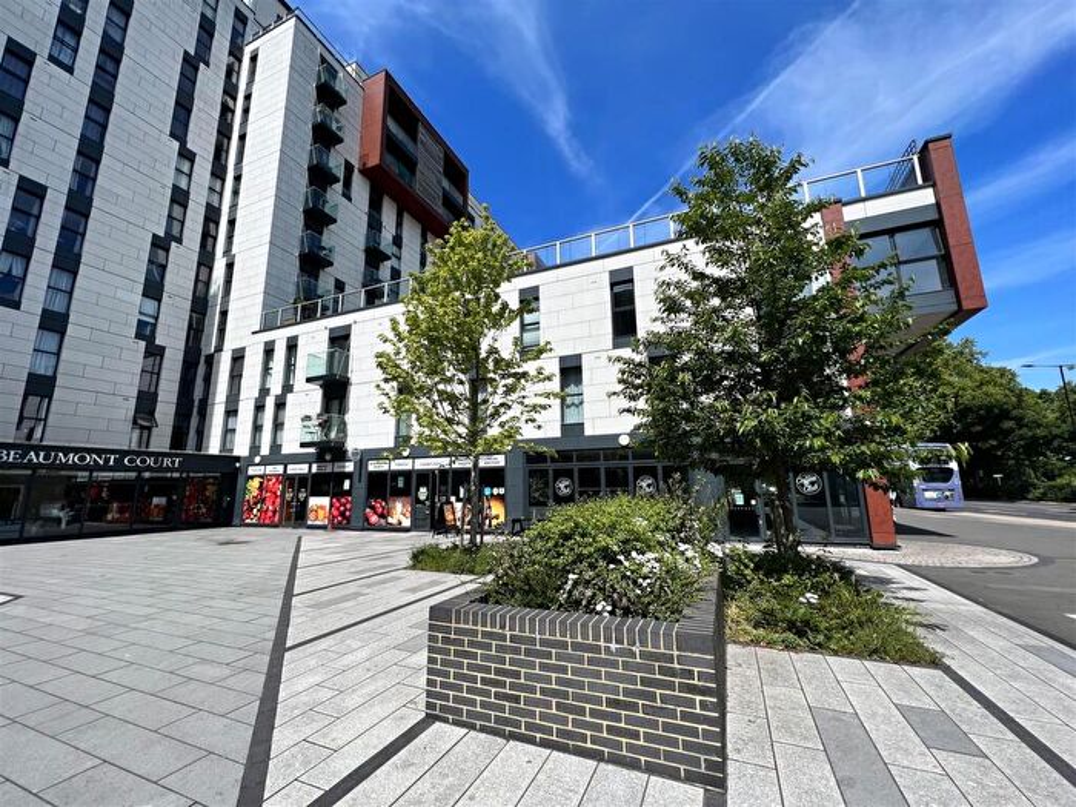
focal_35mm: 13
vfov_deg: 89.9
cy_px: 404
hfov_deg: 106.2
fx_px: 404
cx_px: 538
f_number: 1.8
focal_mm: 1.57
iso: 32
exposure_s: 1/1908
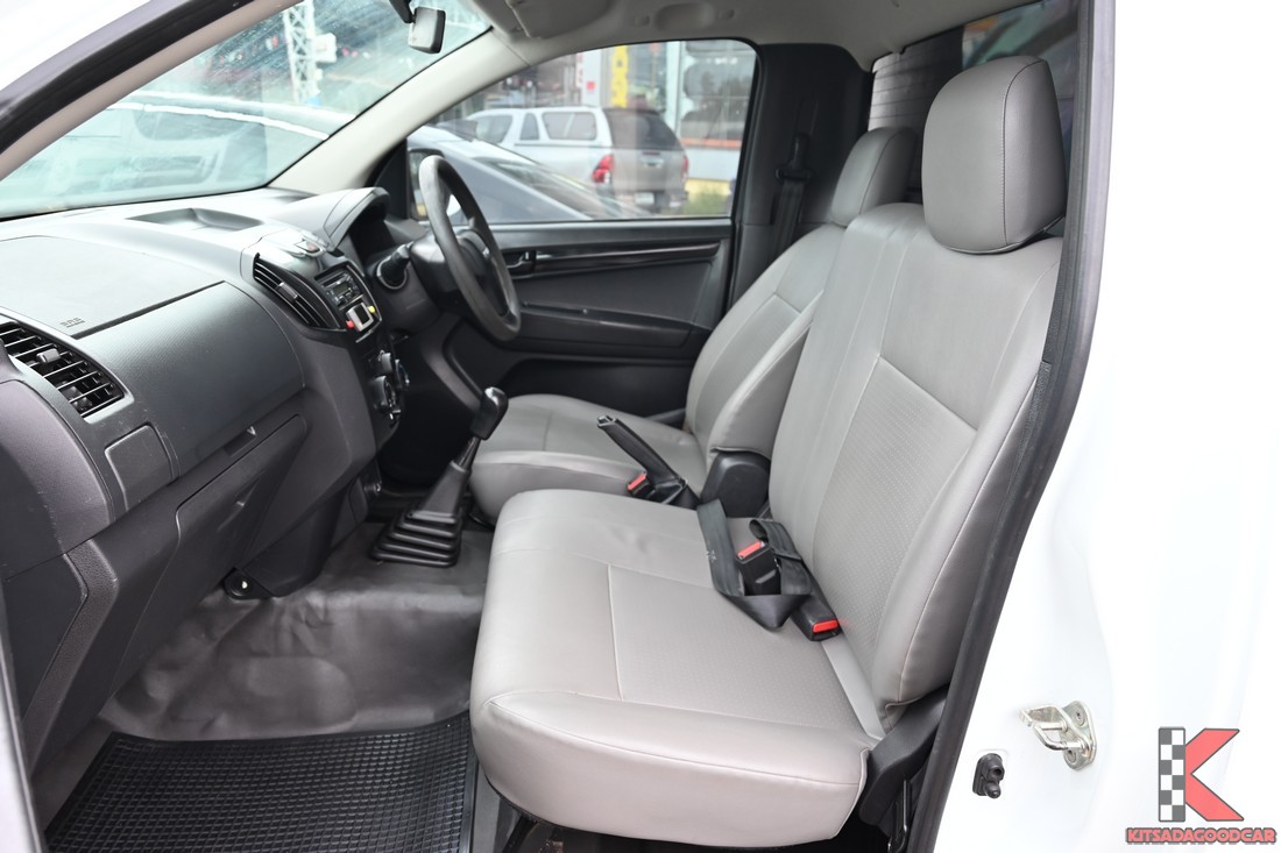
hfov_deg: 73.8
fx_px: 854
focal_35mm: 24
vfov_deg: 53.1
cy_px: 426
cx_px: 640
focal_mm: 24
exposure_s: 1/40
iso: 400
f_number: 5
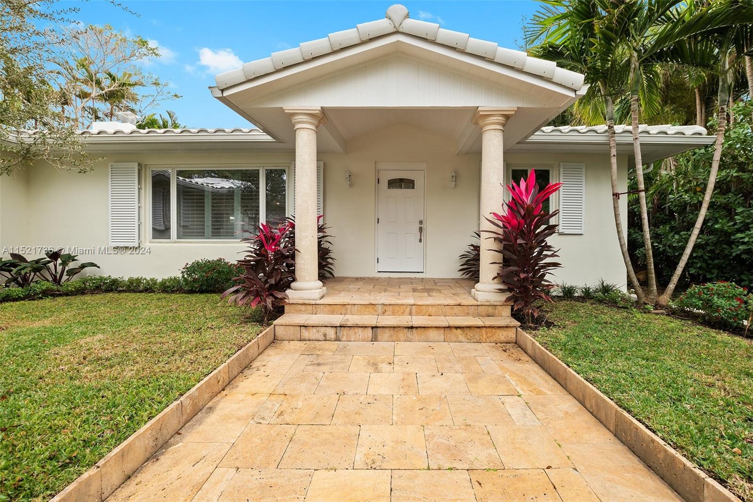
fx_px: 314
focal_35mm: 15
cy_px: 251
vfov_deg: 77.3
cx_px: 376
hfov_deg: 100.4
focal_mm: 10
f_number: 8
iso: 200
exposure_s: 1/100
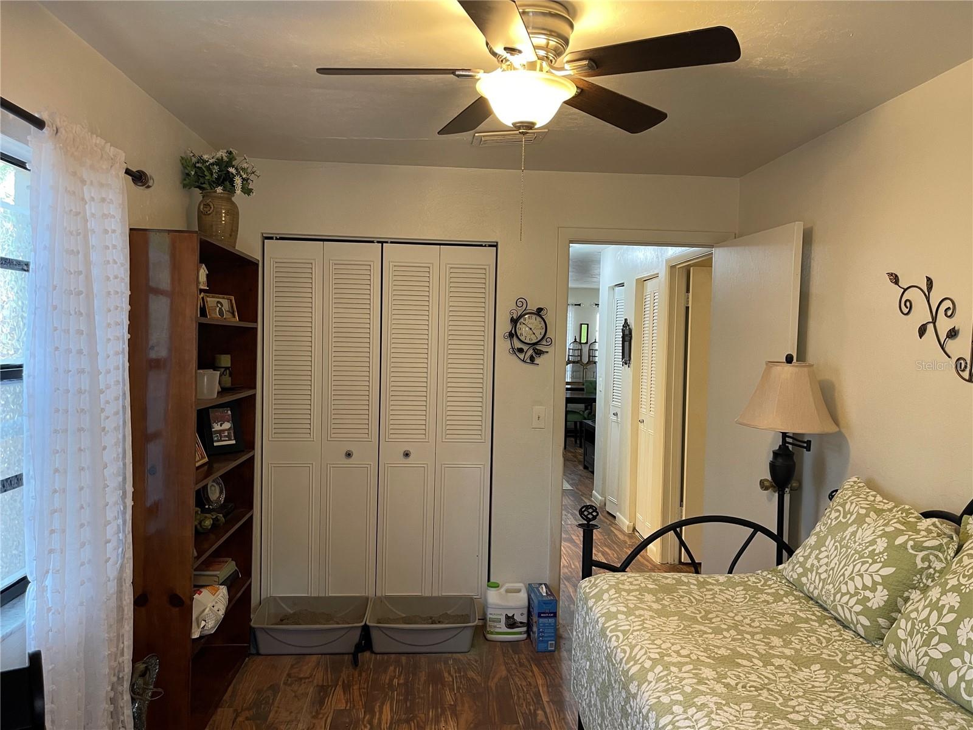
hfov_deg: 69.4
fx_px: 703
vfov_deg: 54.9
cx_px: 486
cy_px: 365
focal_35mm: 25
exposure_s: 1/60
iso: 200
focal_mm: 5.1
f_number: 1.6
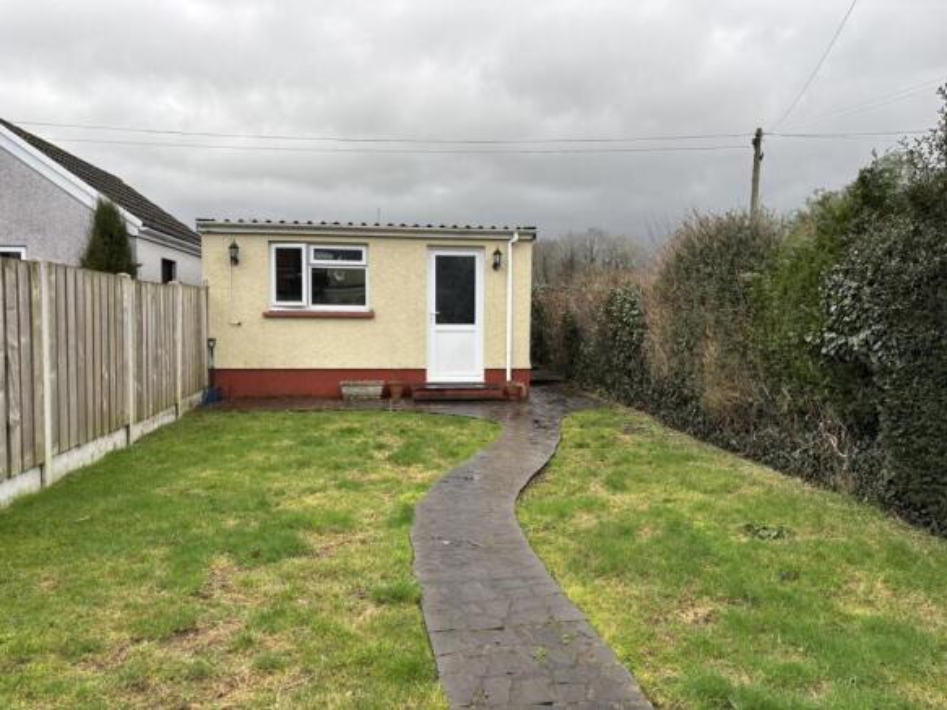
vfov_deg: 53.0
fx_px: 711
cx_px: 474
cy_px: 355
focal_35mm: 26
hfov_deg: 67.3
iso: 50
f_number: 1.6
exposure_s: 1/805
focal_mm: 5.96
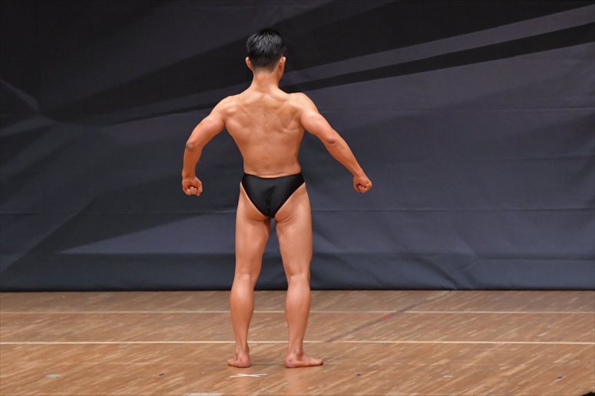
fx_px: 4708
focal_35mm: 285
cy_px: 198
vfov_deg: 4.8
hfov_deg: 7.2
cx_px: 298
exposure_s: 1/400
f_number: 5.6
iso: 6400
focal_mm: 190
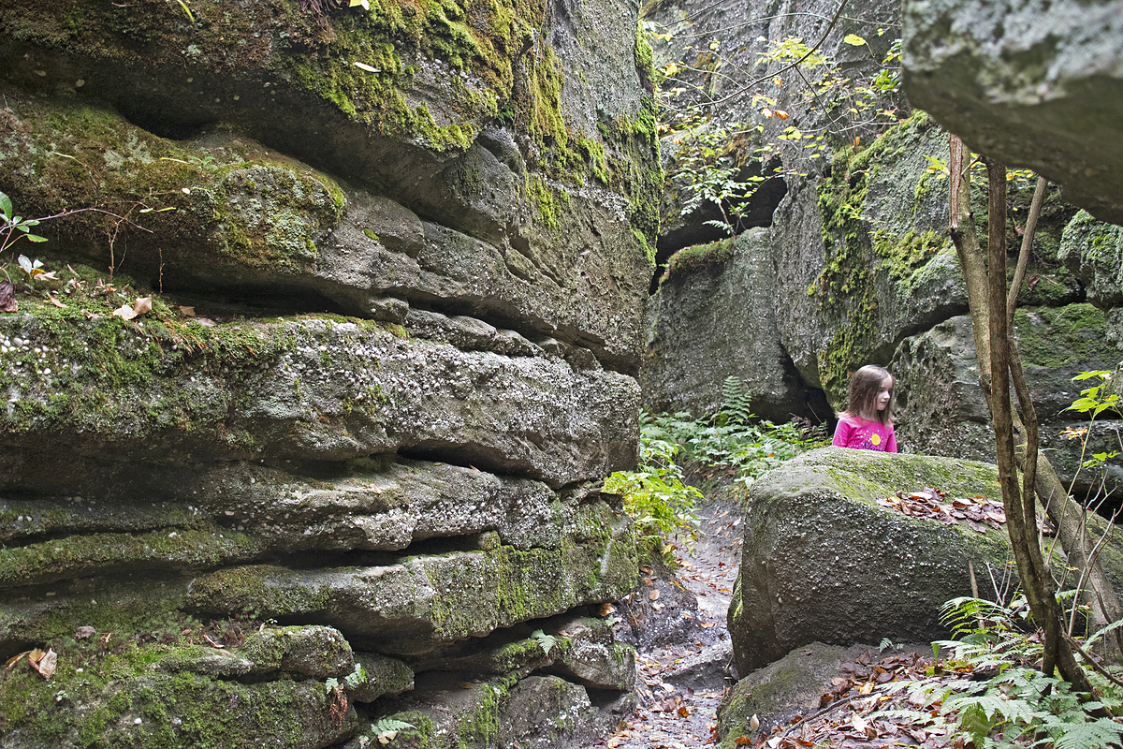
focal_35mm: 42
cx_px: 562
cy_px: 374
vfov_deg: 31.9
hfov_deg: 46.4
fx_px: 1310
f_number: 4.5
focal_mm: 28
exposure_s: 1/50
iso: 1250
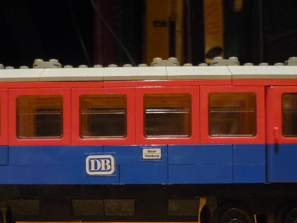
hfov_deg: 32.1
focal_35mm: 60
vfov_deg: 24.2
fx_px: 515
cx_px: 113
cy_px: 166
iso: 400
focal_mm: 5.5
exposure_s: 1/10
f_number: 2.8
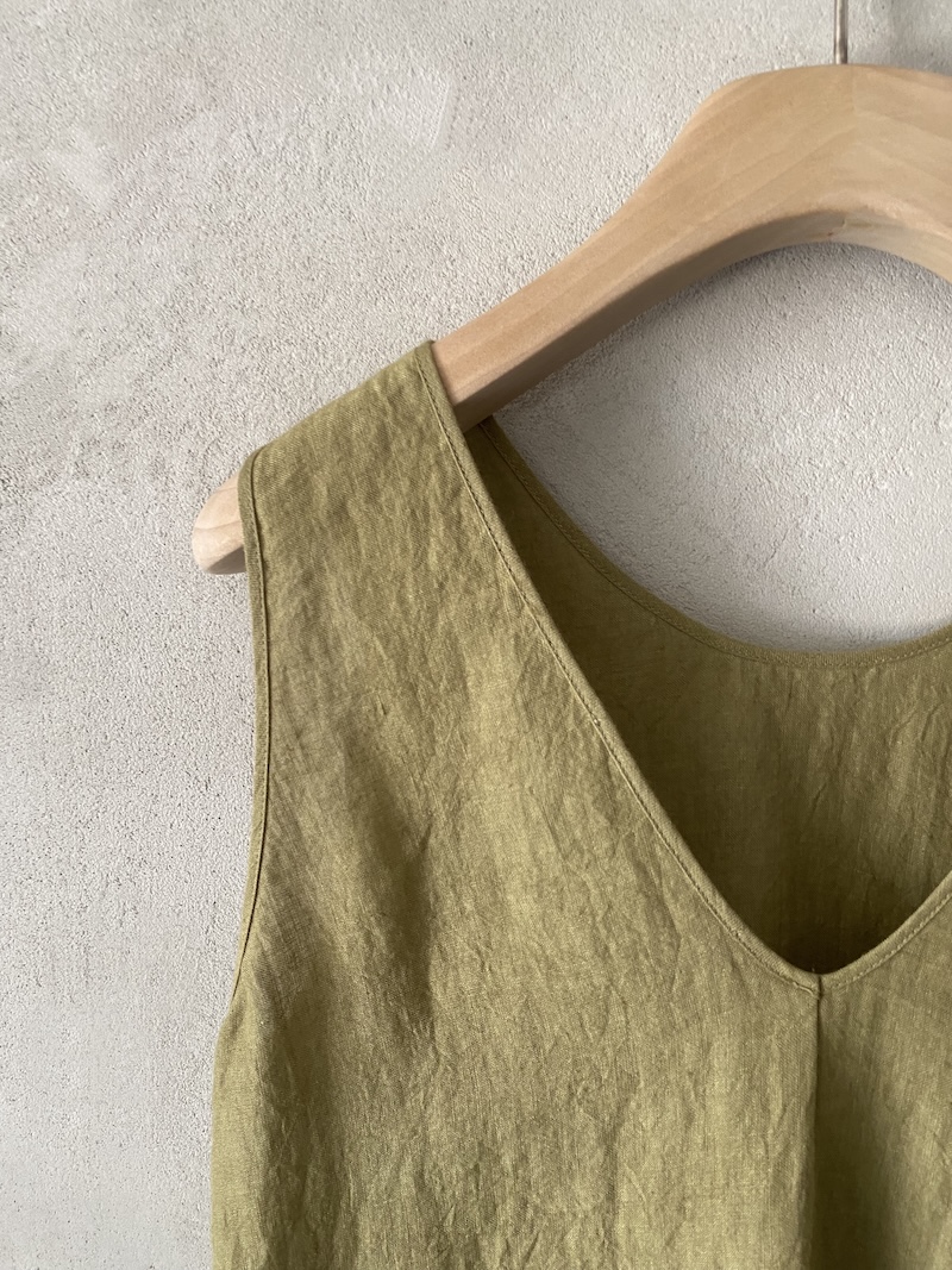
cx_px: 476
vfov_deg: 67.3
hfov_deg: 53.1
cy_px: 635
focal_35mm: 26
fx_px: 954
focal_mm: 4.25
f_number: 1.8
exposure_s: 1/49
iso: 200
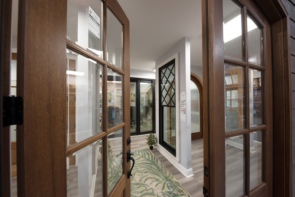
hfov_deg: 112.6
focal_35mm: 12
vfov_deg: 90.1
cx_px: 148
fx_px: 98
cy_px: 98
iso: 500
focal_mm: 12
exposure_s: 1/20
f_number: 8
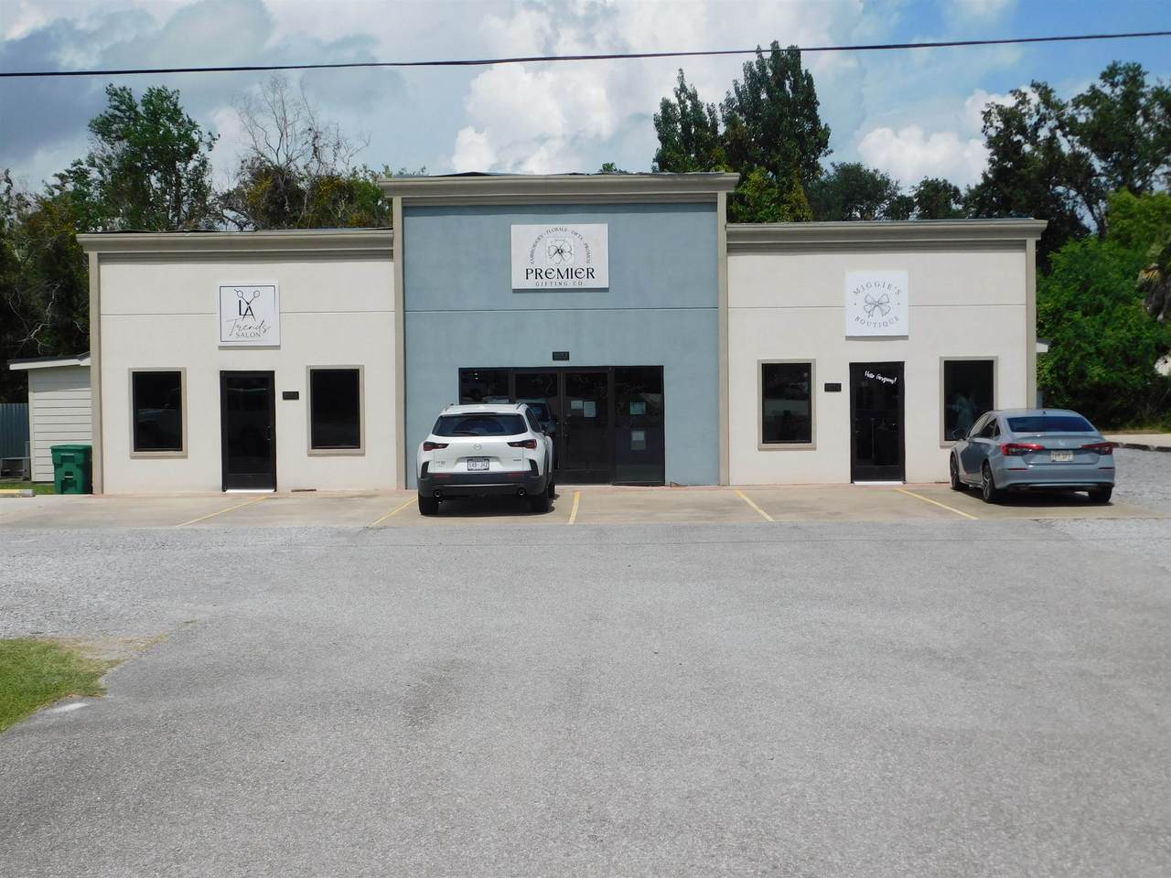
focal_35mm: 45
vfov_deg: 32.2
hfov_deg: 42.1
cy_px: 439
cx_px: 586
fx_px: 1522
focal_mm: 8
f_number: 7.4
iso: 125
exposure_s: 1/640
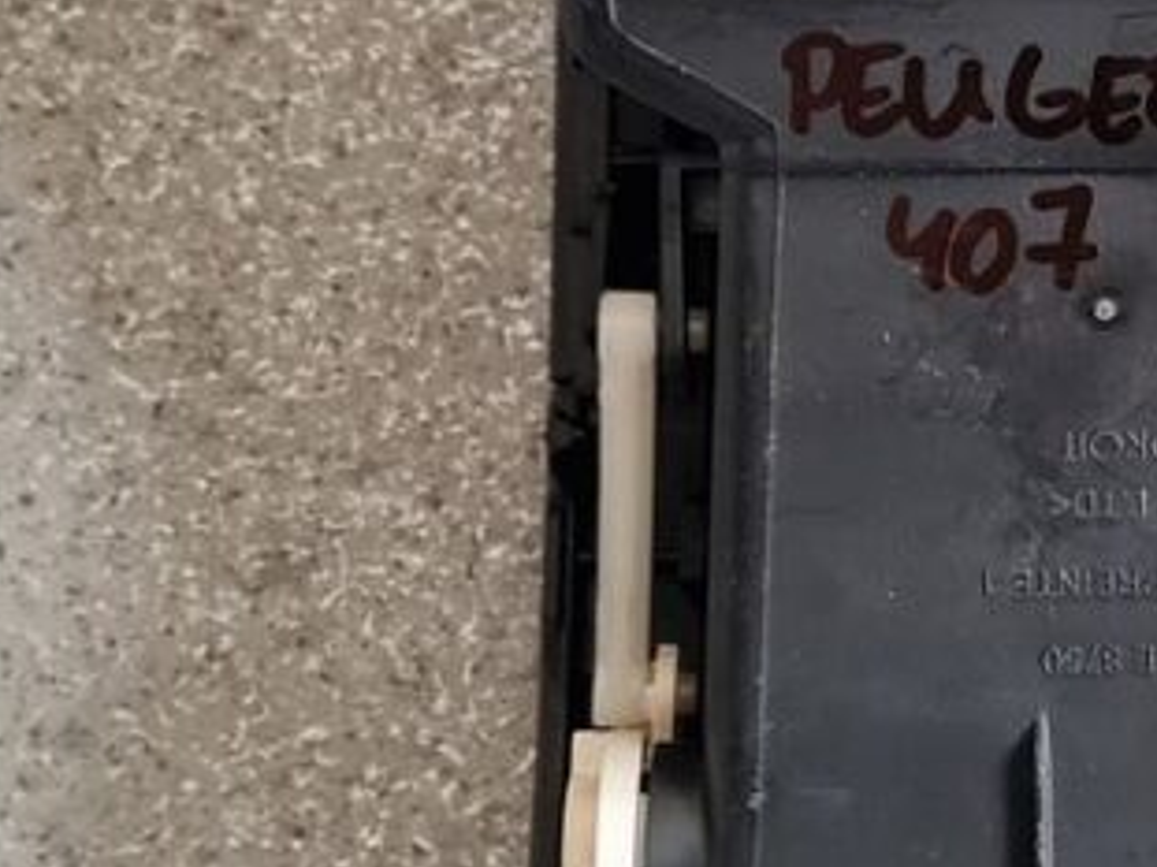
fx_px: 3909
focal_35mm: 117
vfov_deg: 12.5
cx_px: 1410
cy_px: 37
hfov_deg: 16.1
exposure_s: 1/100
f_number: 1.8
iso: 160
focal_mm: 5.4
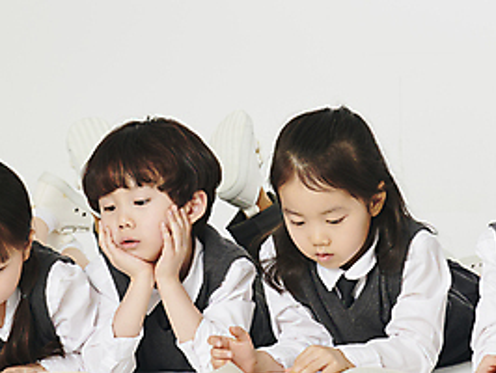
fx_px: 2639
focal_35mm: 184
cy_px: 157
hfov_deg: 10.7
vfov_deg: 8.1
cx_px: 269
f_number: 8
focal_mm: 85
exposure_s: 1/125
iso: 160
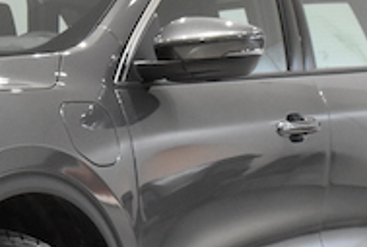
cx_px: -115
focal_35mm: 172
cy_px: 132
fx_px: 1756
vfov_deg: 8.0
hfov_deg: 11.6
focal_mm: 31
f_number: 7.1
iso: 3200
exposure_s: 1/80
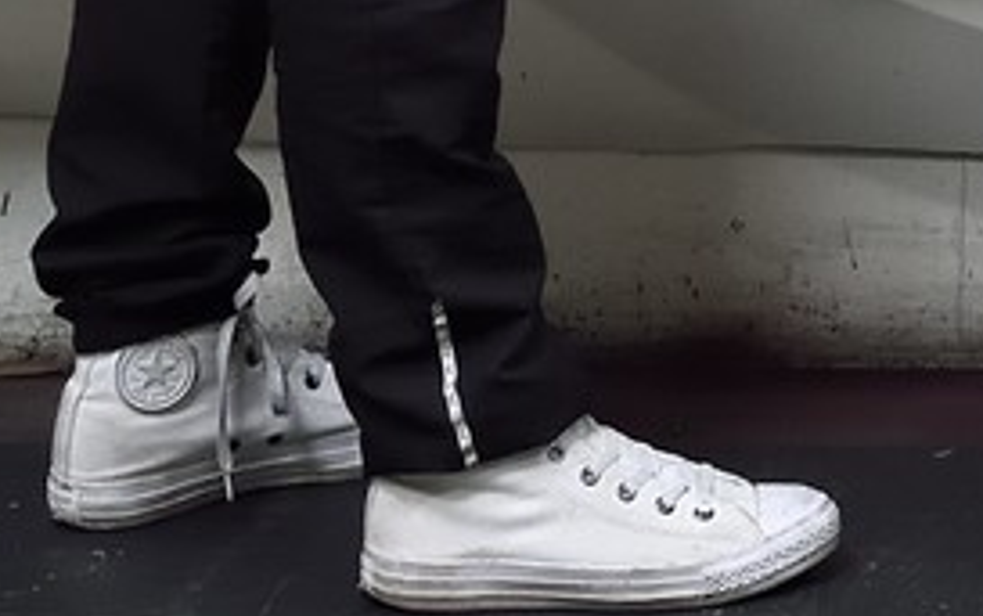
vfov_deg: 5.8
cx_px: 1383
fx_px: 5603
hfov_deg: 9.8
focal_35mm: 209
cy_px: -1236
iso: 1600
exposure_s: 1/200
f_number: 5.6
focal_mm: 35
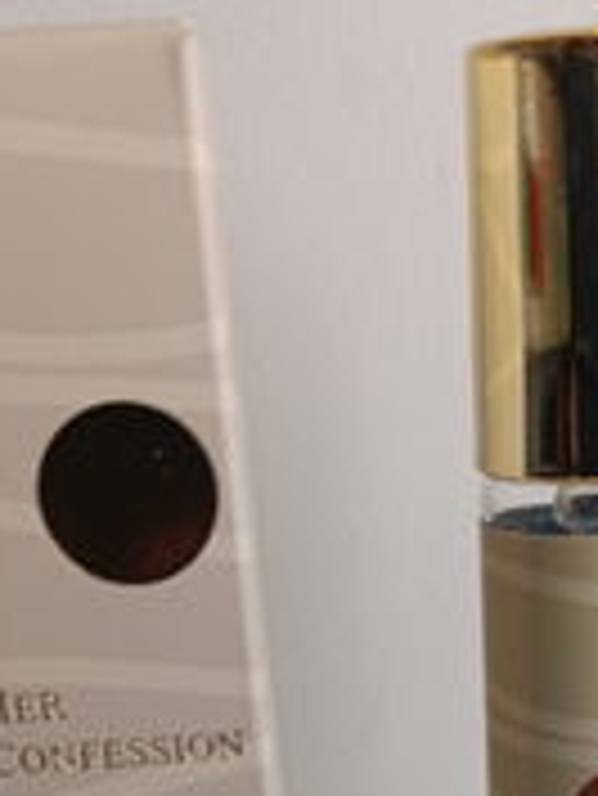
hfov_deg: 21.2
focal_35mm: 69
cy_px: 1050
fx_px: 1587
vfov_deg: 24.4
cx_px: 414
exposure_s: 1/100
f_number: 1.6
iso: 400
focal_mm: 6.14
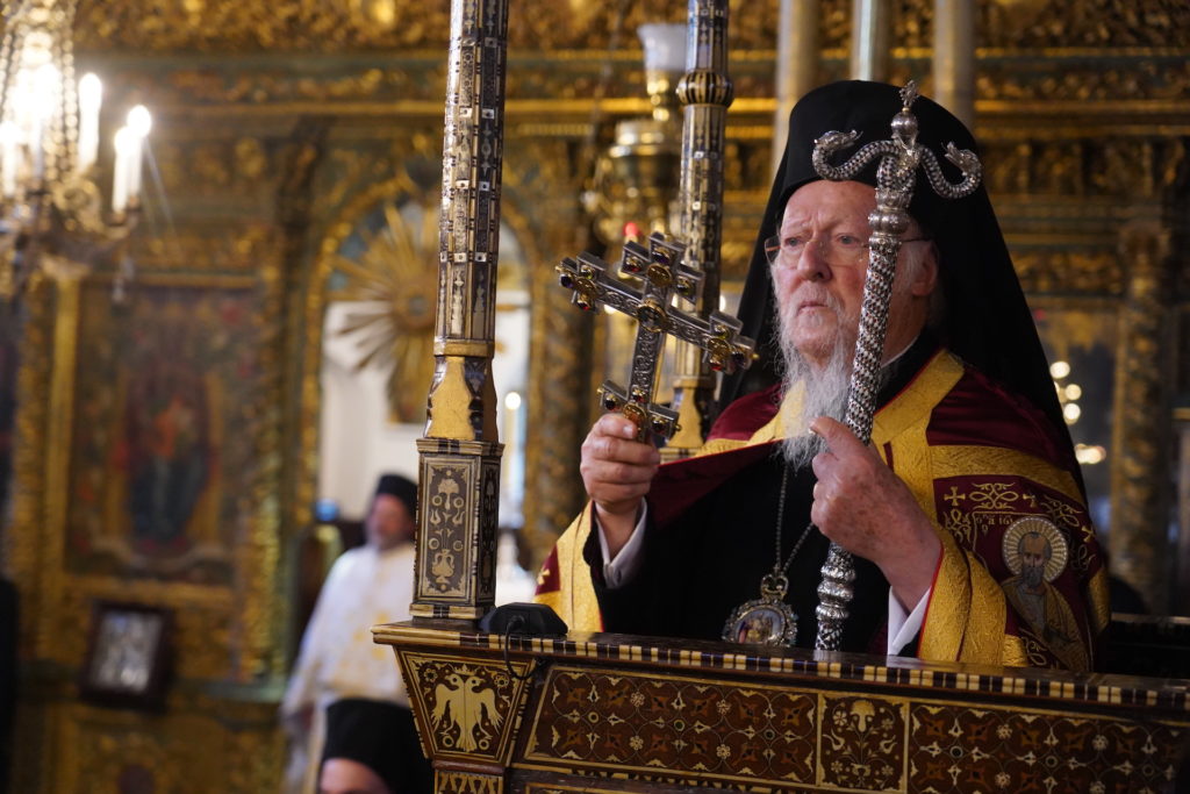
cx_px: 595
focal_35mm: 67
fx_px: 2215
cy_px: 397
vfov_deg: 20.3
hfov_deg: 30.1
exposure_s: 1/160
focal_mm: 67
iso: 6400
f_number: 4
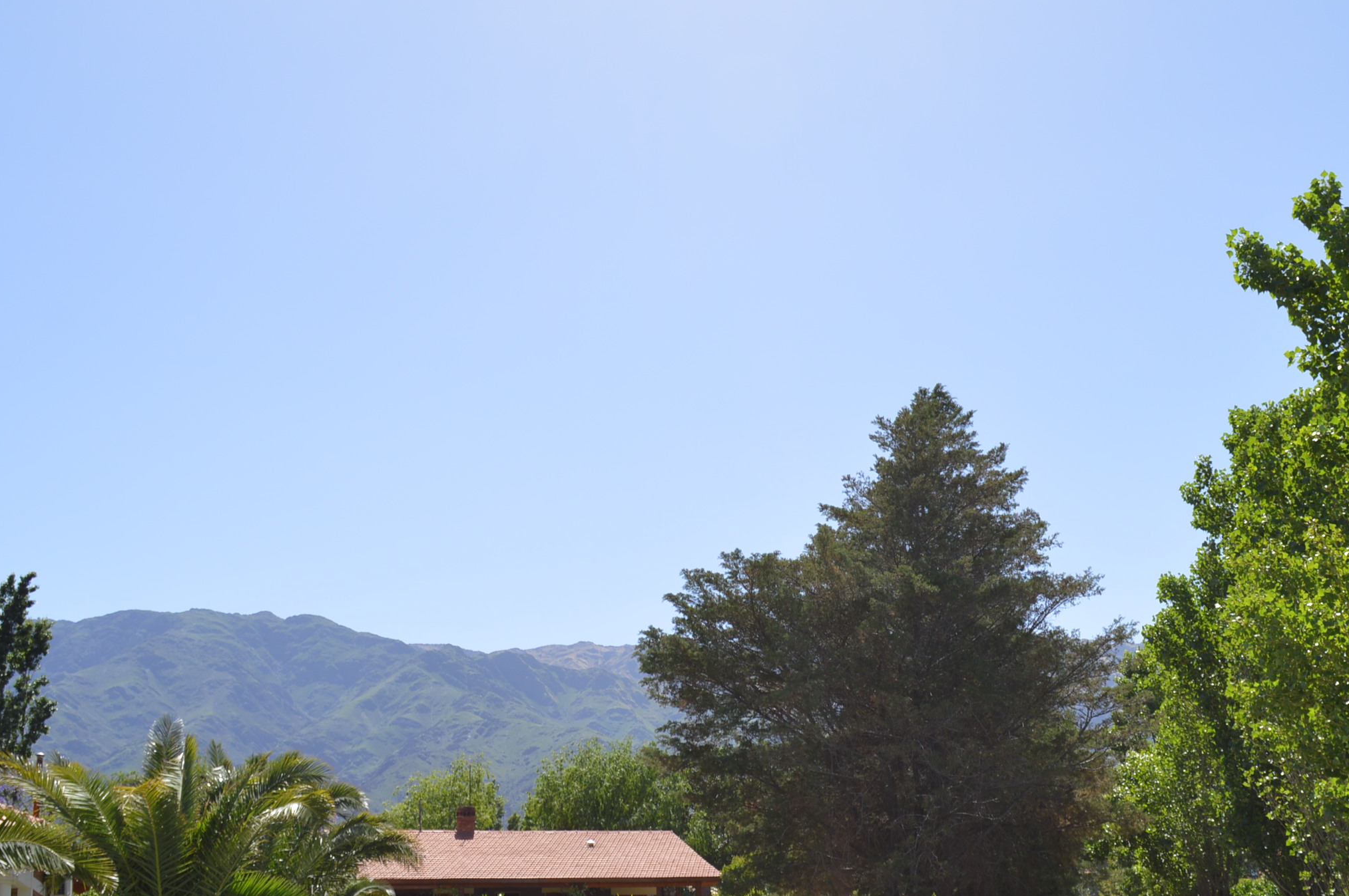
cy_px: 617
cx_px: 803
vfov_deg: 27.3
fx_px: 1834
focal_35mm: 49
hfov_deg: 40.2
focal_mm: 22
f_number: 9
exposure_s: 1/200
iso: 100
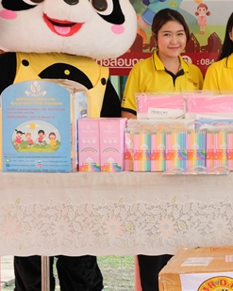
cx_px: 320
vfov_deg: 18.8
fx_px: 880
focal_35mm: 102
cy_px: 112
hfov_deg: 14.3
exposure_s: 1/125
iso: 320
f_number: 5
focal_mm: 27.7
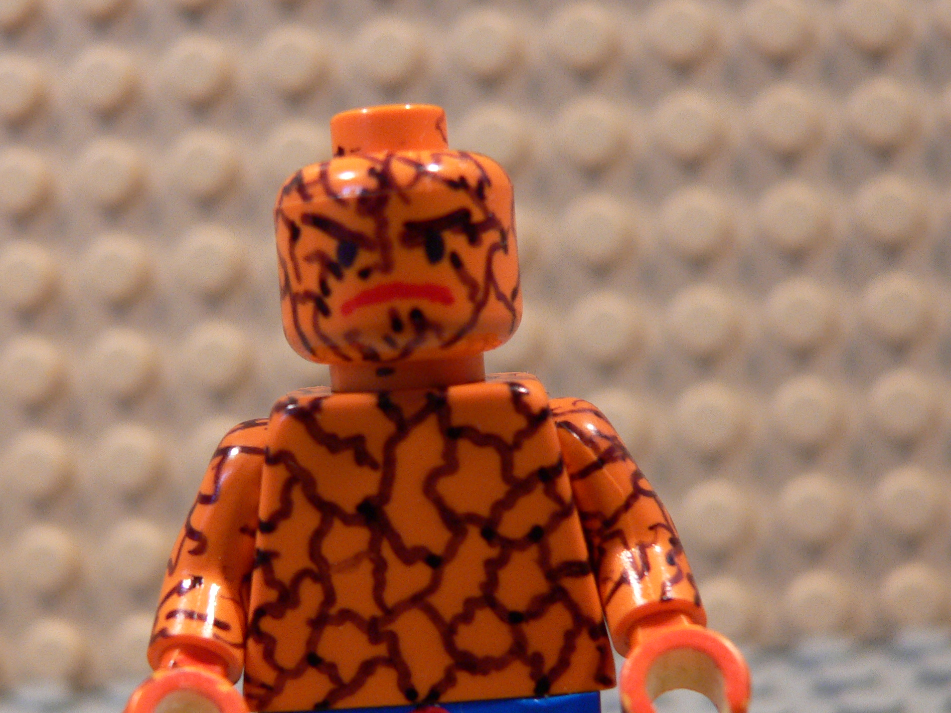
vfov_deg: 26.9
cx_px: 407
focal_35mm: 54
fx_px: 1484
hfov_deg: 35.5
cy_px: 455
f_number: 2.8
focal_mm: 6.7
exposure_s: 1/60
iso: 200
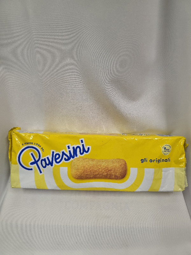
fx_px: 169
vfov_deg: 73.9
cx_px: 96
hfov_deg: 58.9
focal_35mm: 23
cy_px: 128
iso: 320
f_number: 1.7
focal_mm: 6.3
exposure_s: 1/101
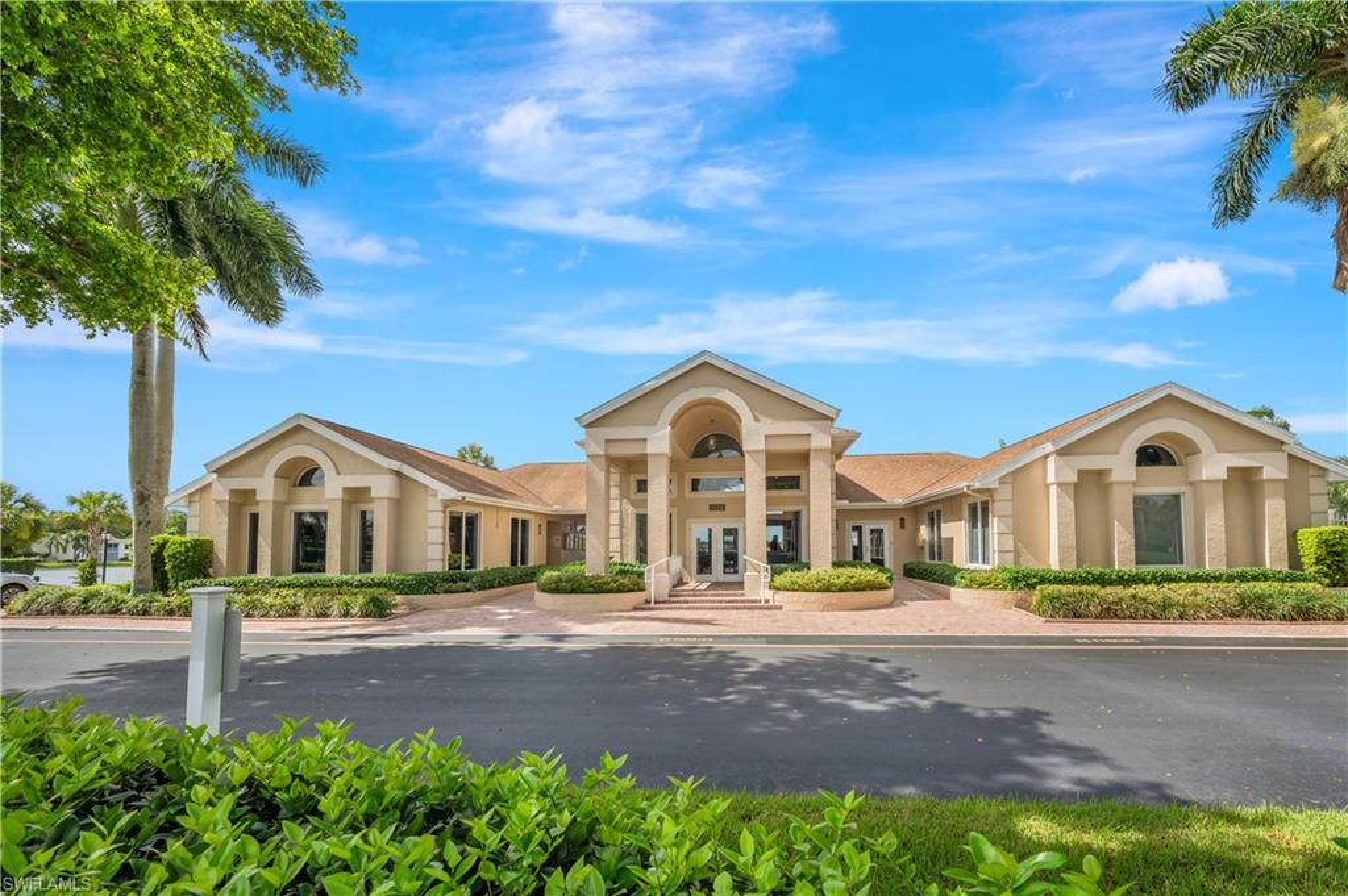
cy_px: 448
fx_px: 524
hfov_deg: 104.3
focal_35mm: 14
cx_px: 674
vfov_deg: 81.1
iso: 125
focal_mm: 14
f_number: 10
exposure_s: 1/400
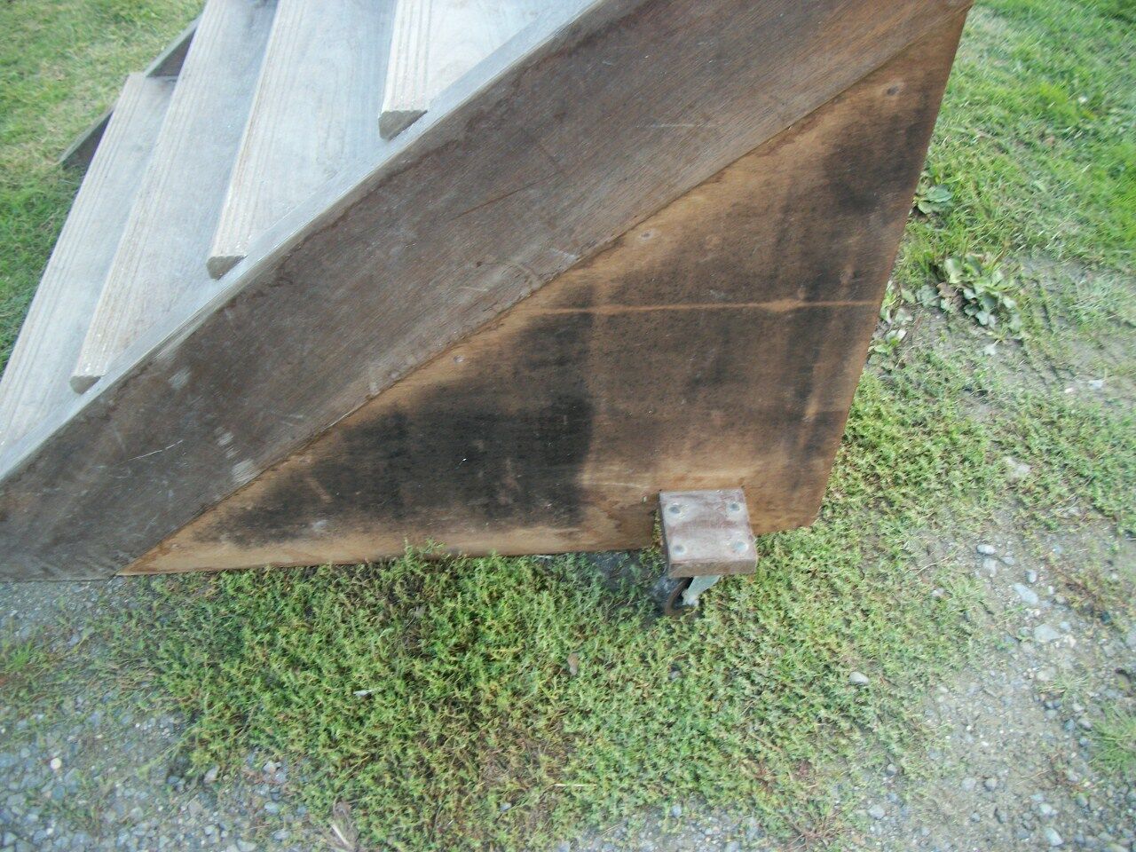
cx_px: 568
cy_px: 426
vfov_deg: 44.2
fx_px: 1050
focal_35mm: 32
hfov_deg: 56.8
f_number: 2.9
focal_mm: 5.7
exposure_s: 1/50
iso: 80
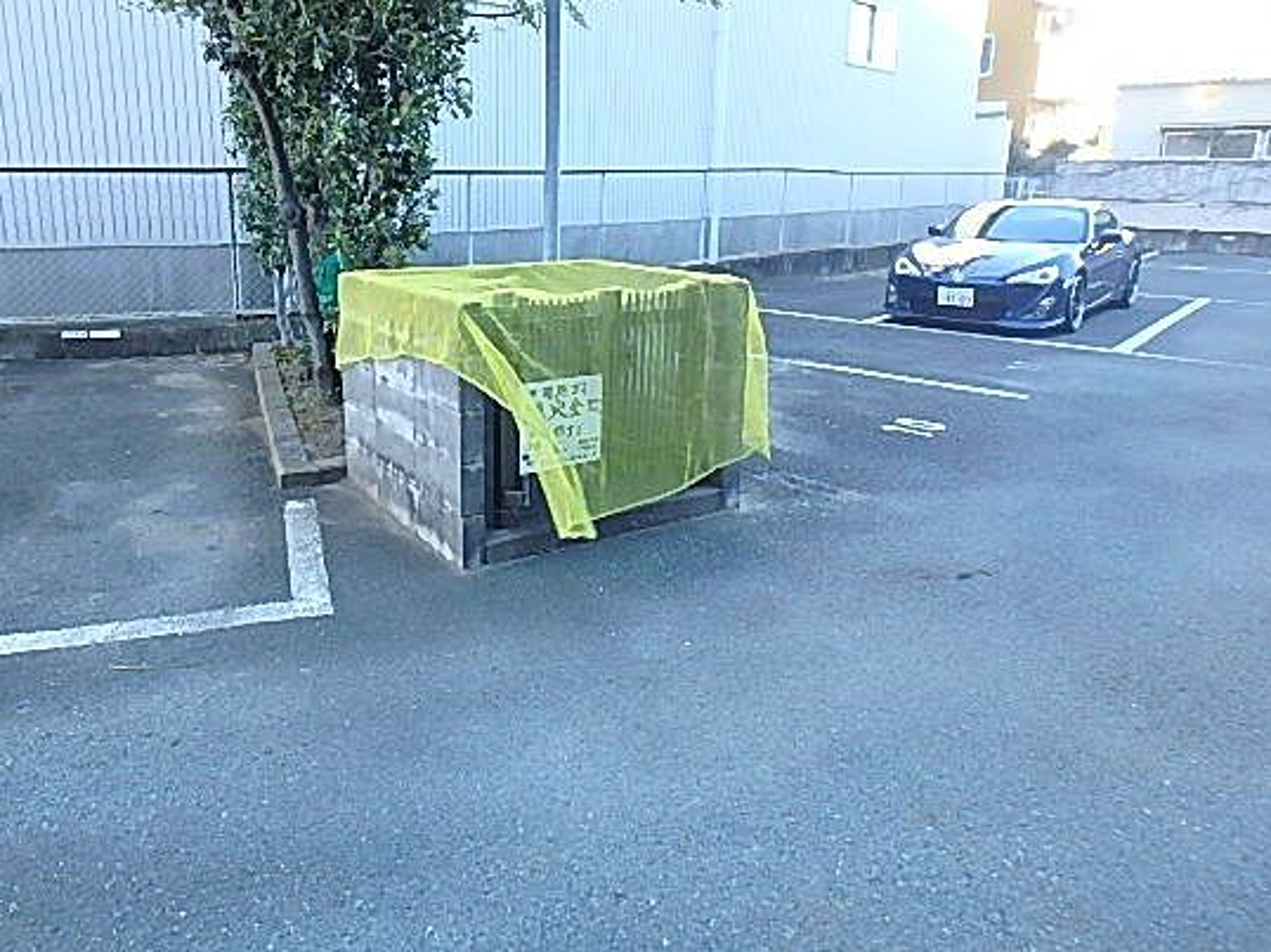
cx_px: 527
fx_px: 918
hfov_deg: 68.9
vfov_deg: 54.7
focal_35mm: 25
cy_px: 428
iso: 160
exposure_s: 1/60
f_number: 3.5
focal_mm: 3.7
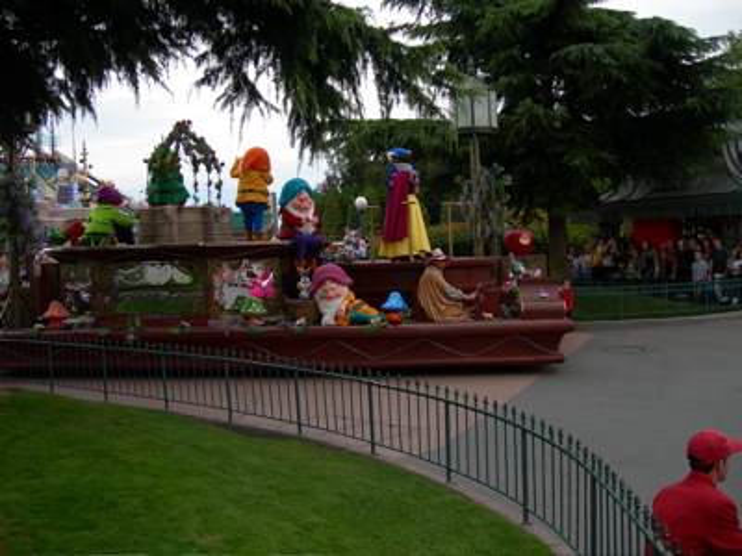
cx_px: 371
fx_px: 815
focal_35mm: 38
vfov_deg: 37.7
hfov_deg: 49.0
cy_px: 278
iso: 50
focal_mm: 7.8
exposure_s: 1/164
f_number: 2.8
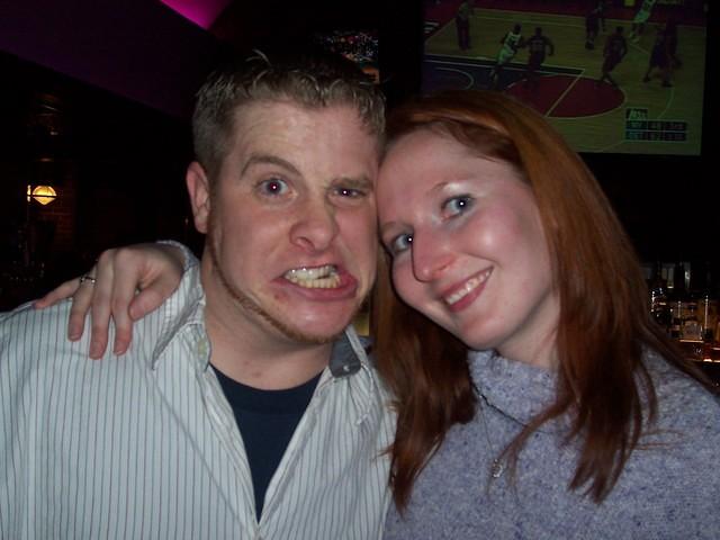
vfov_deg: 31.5
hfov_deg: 41.2
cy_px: 270
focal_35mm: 46
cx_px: 360
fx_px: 957
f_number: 3
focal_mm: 7
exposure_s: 1/60
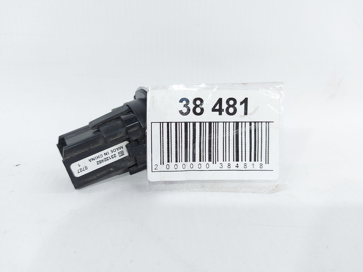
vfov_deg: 56.8
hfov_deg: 71.6
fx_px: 252
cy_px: 136
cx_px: 182
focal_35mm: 24
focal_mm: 5.23
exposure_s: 1/50
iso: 80
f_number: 1.8
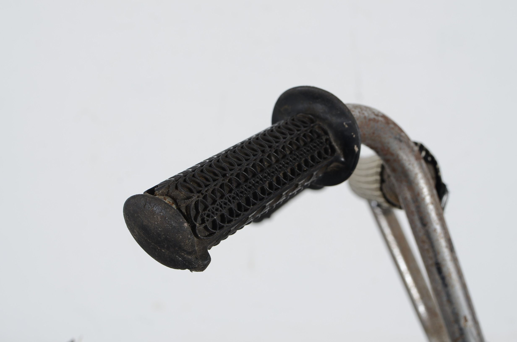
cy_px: 171
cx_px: 258
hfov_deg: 37.9
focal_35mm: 52
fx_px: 752
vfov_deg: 25.6
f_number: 6.3
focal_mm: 35
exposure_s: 1/125
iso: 100
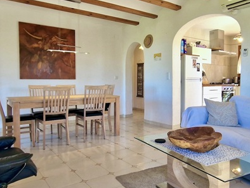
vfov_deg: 51.4
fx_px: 195
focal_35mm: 27
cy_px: 91
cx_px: 137
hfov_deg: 65.1
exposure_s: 1/50
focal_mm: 2.2
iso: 73
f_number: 2.2
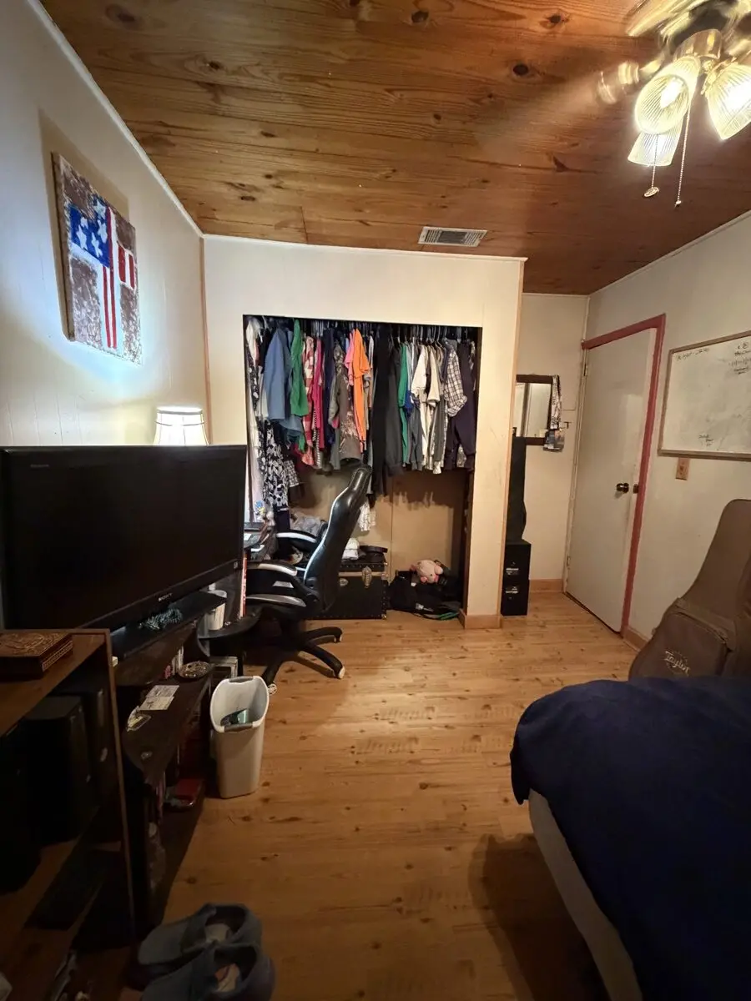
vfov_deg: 102.1
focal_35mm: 14
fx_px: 405
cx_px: 376
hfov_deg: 85.7
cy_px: 500
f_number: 2.2
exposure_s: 1/40
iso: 1250
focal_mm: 2.22
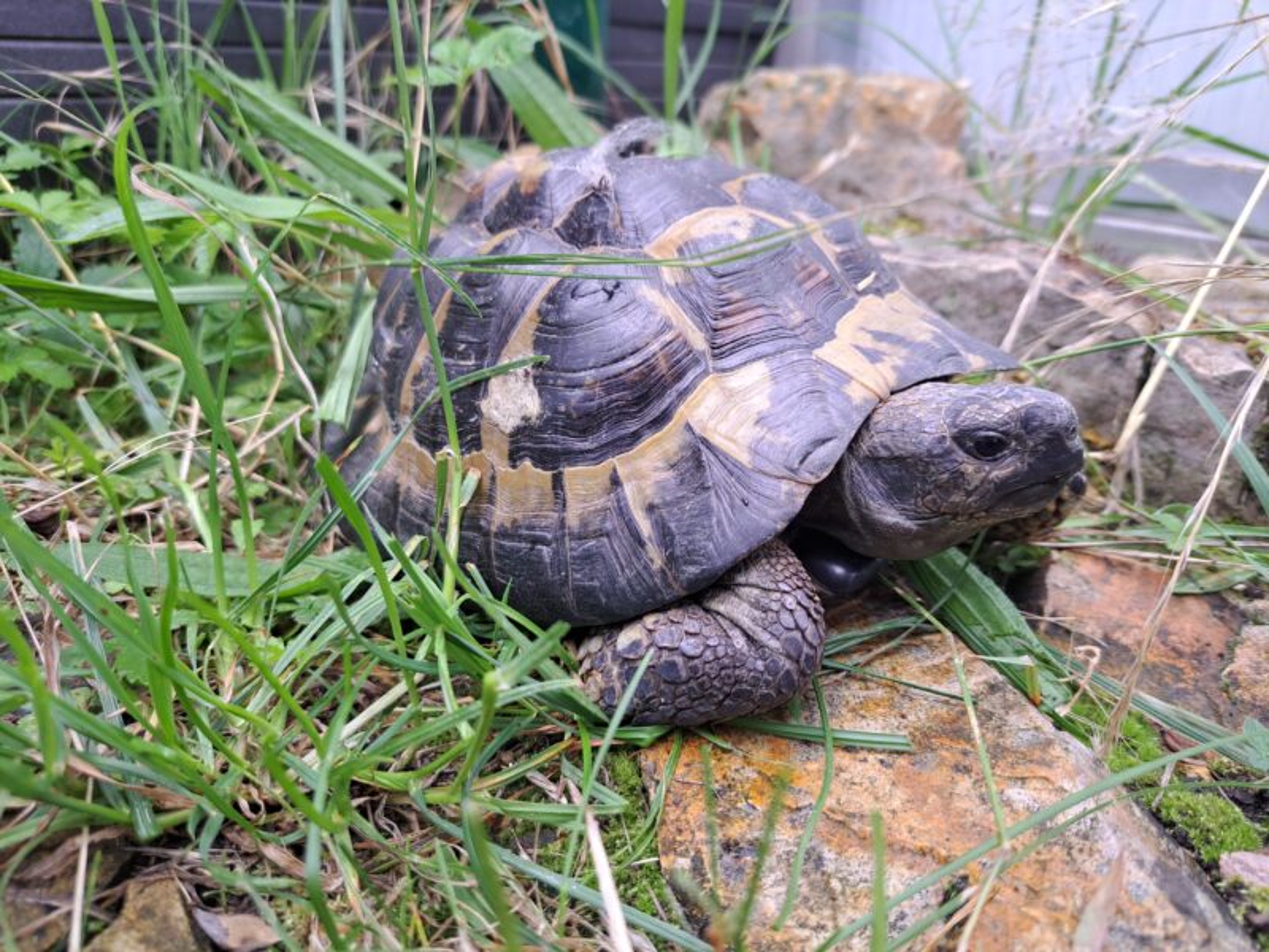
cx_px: 634
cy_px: 476
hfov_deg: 71.6
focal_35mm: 24
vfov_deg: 56.8
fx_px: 880
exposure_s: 1/50
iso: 50
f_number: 1.8
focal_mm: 5.23
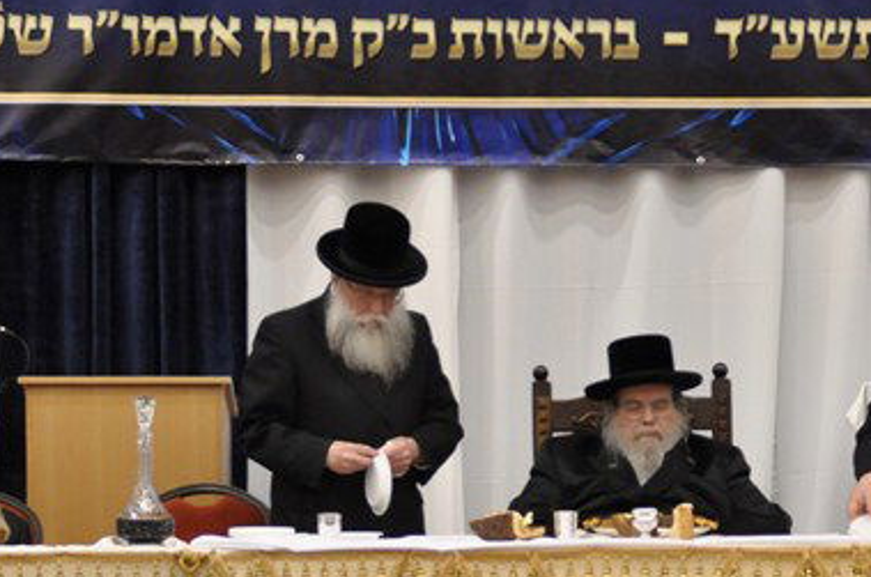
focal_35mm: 317
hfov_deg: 6.5
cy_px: 509
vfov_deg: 4.3
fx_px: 7654
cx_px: 506
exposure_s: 1/50
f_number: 5.6
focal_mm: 100
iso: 1250
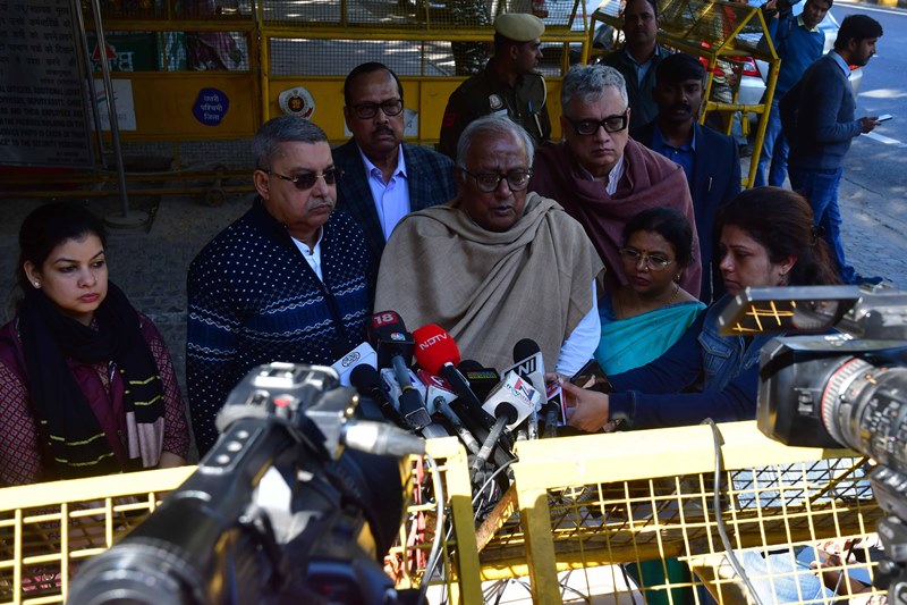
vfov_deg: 34.2
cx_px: 454
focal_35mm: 39
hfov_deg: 49.6
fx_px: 982
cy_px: 302
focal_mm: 26
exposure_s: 1/320
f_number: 5.6
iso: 400
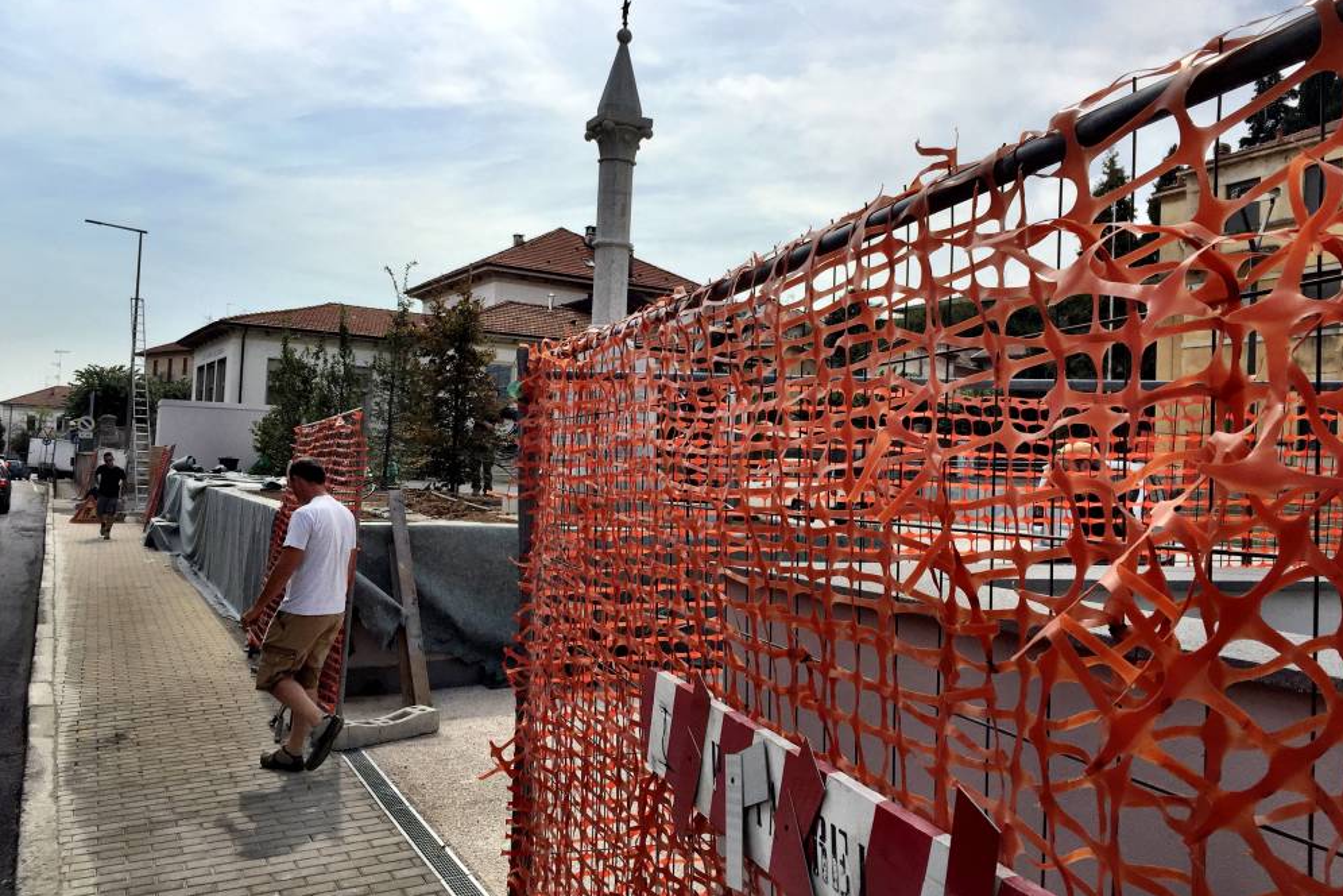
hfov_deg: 60.3
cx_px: 680
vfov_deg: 42.3
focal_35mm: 31
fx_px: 1156
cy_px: 424
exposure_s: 1/2639
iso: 32
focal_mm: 4.15
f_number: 2.2
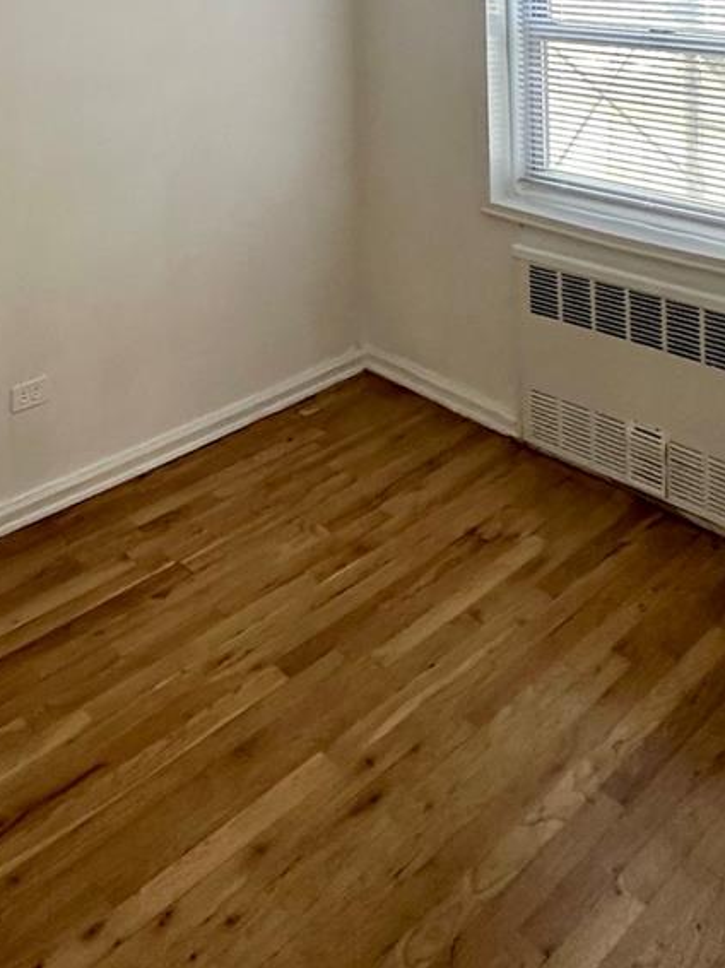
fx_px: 1062
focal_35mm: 38
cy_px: -70
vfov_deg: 40.6
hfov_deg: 36.8
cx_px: 180
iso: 250
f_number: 2.2
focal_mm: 2.22
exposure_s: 1/60
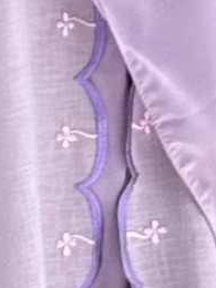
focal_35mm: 295
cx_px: -60
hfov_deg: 5.0
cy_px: -44
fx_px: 2454
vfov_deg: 6.7
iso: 64
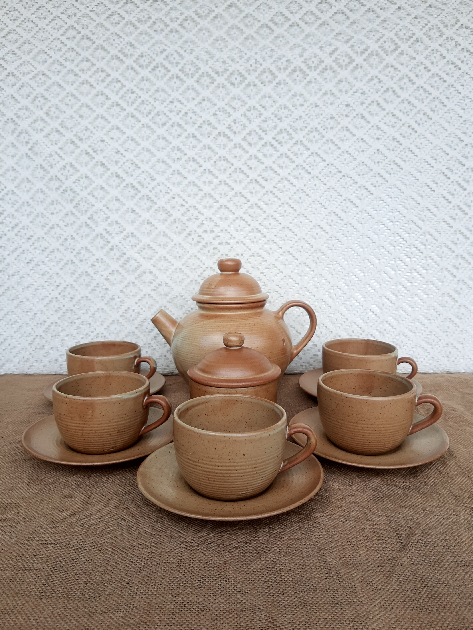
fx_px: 474
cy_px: 315
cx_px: 236
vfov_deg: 67.3
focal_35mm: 26
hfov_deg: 53.1
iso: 50
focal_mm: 3.95
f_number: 1.8
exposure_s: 1/246
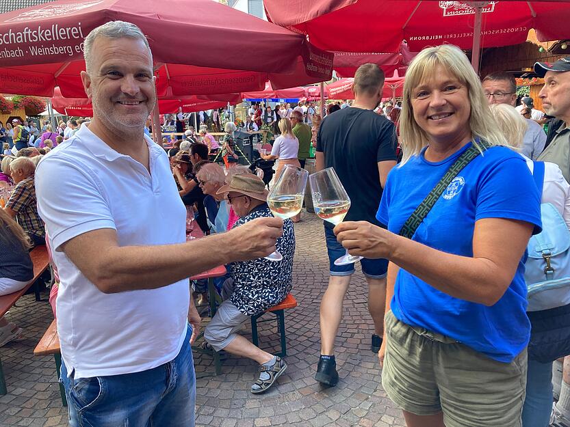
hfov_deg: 63.4
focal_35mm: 28
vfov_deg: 49.8
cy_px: 214
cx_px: 285
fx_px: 461
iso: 40
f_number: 1.8
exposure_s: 1/120
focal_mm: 3.99
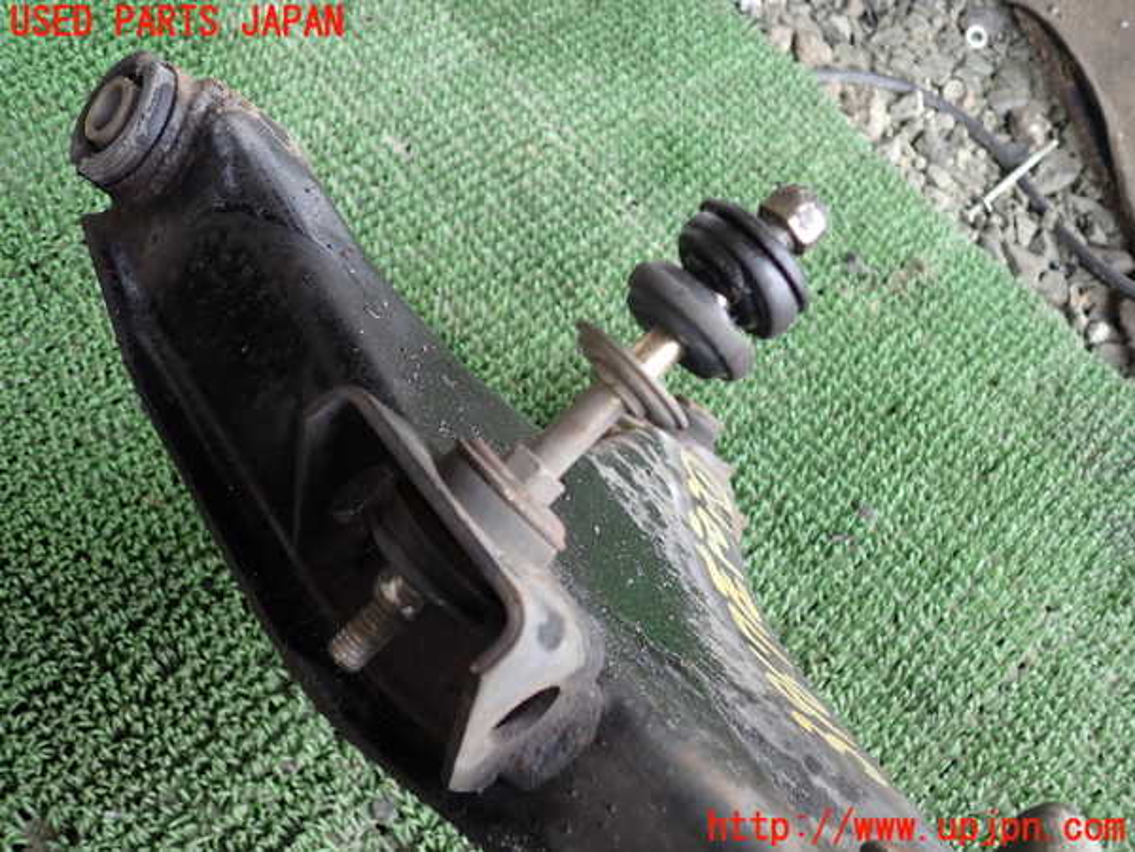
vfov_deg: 46.8
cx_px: 568
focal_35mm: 30
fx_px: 984
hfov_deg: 60.0
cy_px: 426
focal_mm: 5.4
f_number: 2.3
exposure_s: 1/50
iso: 200
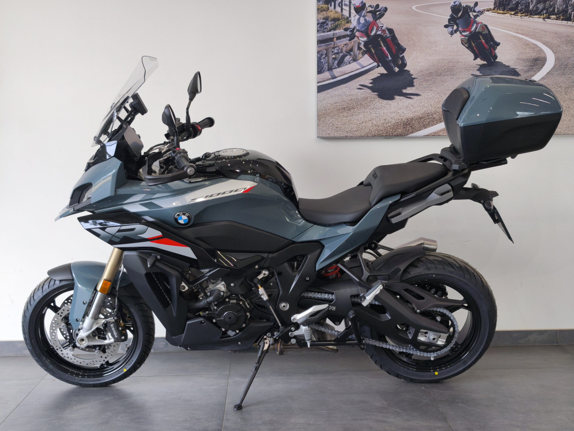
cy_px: 216
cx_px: 287
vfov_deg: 31.5
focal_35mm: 46
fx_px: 763
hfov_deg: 41.2
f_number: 1.6
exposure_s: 1/117
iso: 50
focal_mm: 6.57
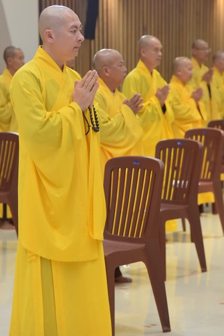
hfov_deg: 11.2
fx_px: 1147
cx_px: 122
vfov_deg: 16.6
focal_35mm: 123
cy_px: 130
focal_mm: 95
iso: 1250
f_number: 4.5
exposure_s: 1/160
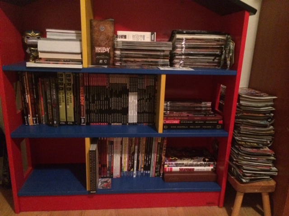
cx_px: 144
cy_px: 108
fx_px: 250
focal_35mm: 30
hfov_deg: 60.0
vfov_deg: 46.8
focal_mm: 4.12
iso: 800
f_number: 2.2
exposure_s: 1/15
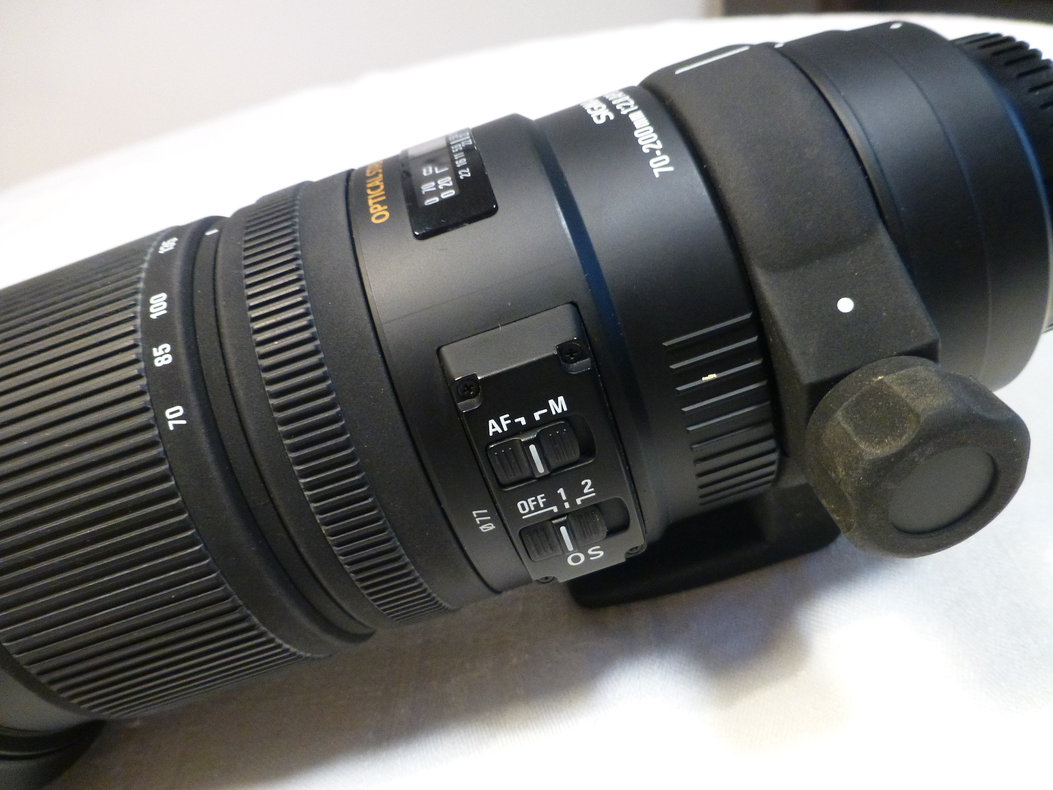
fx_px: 730
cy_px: 395
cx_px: 526
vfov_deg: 56.8
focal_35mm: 24
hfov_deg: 71.6
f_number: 3.3
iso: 400
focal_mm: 4.3
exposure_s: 1/13
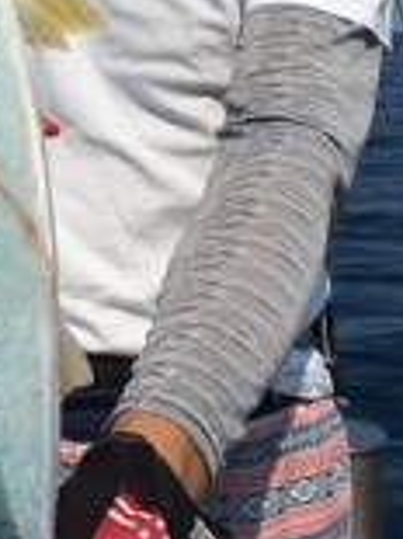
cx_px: 52
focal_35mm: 75
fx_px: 1166
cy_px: 104
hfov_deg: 19.3
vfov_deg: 25.5
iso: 25
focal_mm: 4.15
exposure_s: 1/4274
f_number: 2.2
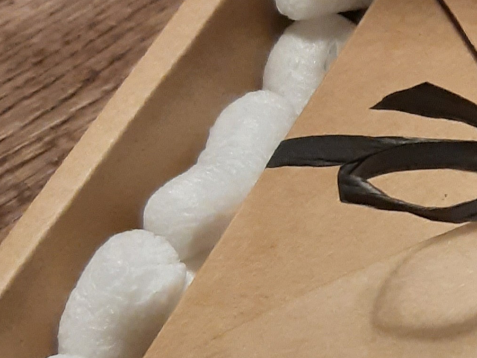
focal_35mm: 62
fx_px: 854
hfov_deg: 27.8
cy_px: 330
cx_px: 552
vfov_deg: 23.0
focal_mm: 3.92
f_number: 1.7
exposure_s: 1/50
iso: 250
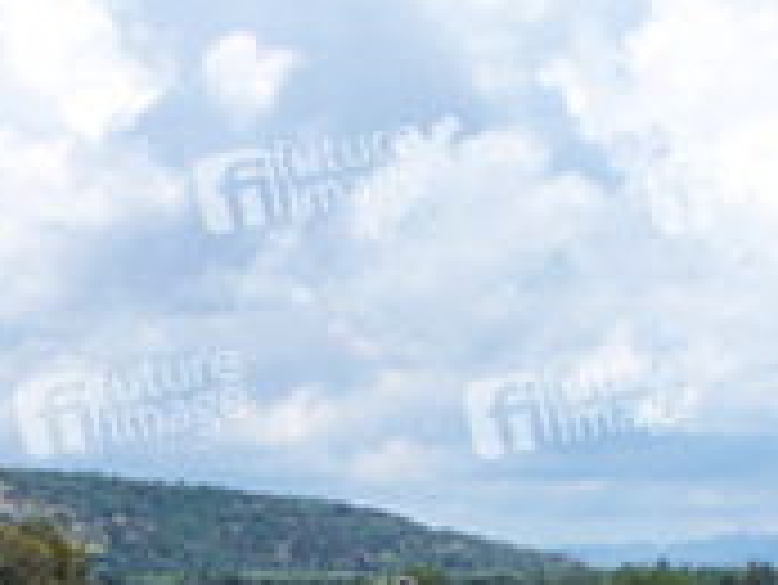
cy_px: 518
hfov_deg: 11.3
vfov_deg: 8.6
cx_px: 76
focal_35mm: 173
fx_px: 3891
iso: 200
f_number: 6.3
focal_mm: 12.4
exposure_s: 1/640
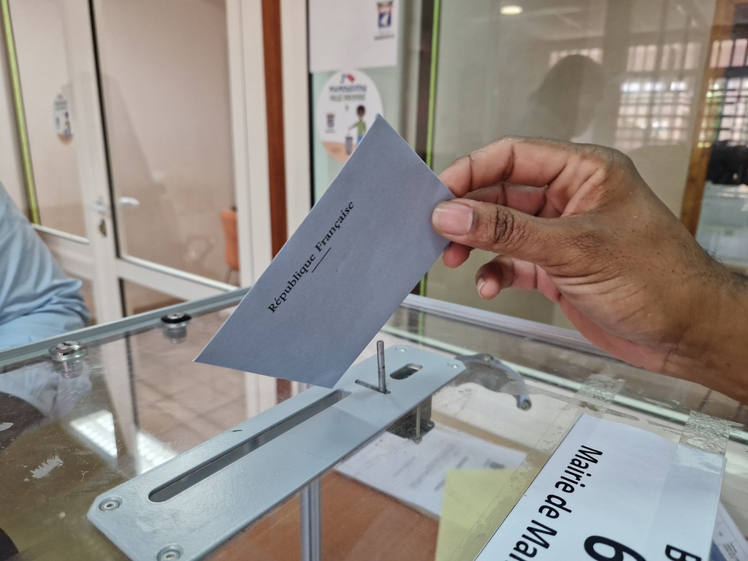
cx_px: 374
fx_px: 497
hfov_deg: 73.9
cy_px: 280
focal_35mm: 23
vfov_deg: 58.9
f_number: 1.8
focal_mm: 5.4
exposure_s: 1/100
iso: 320
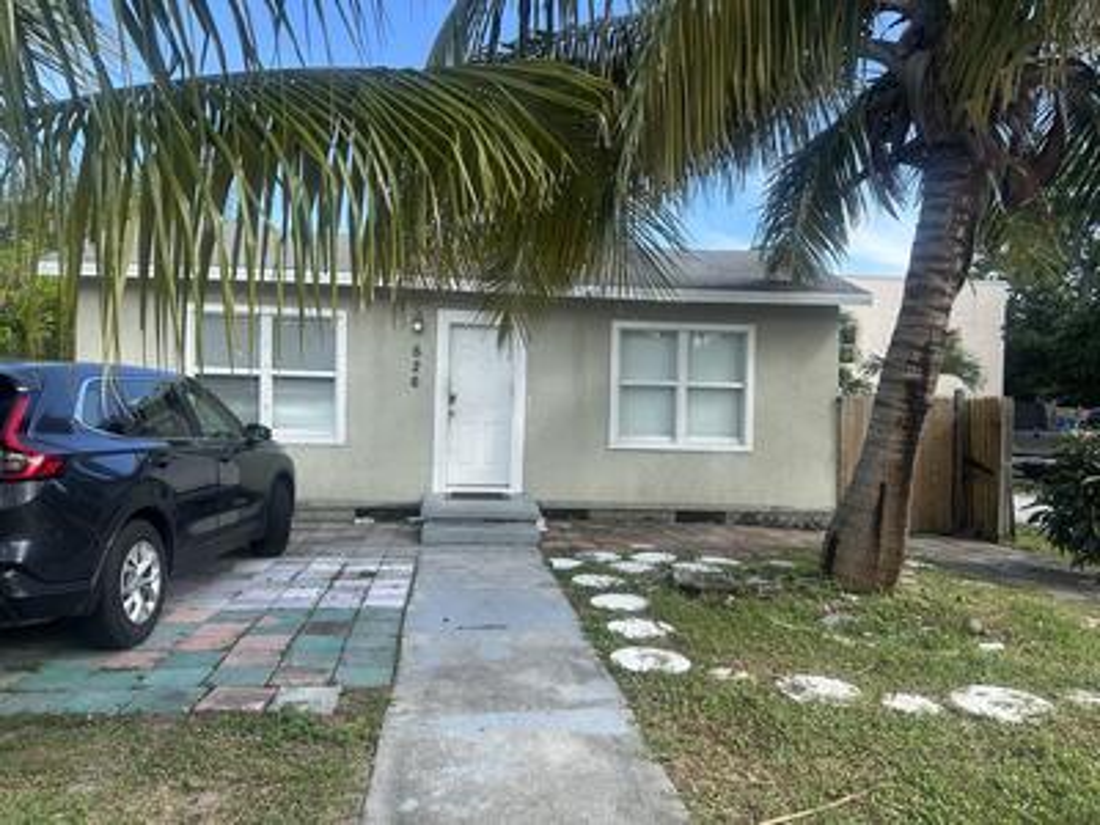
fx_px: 763
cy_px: 412
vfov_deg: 56.8
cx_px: 550
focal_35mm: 24
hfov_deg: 71.6
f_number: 1.78
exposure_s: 1/1433
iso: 80
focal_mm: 6.86
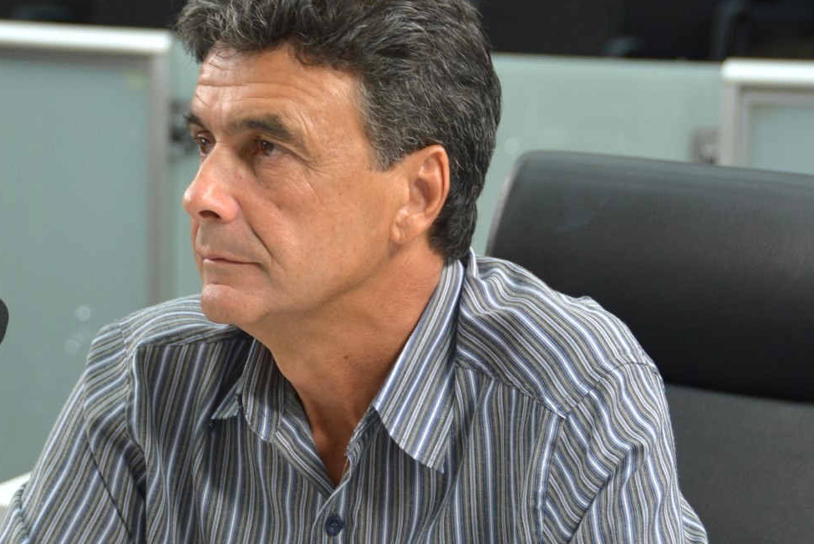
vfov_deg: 8.5
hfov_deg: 12.7
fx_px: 3662
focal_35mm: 162
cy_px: 380
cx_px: 303
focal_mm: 65
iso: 560
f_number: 5
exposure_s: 1/60
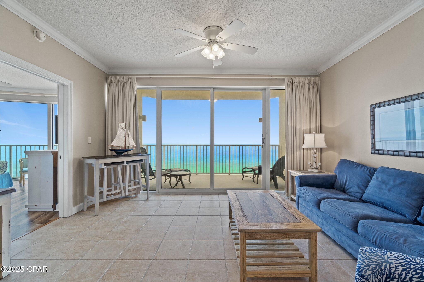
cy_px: 141
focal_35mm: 15
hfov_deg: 100.4
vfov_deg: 77.3
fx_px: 177
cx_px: 212
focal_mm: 10
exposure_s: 1/3
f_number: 9
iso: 400
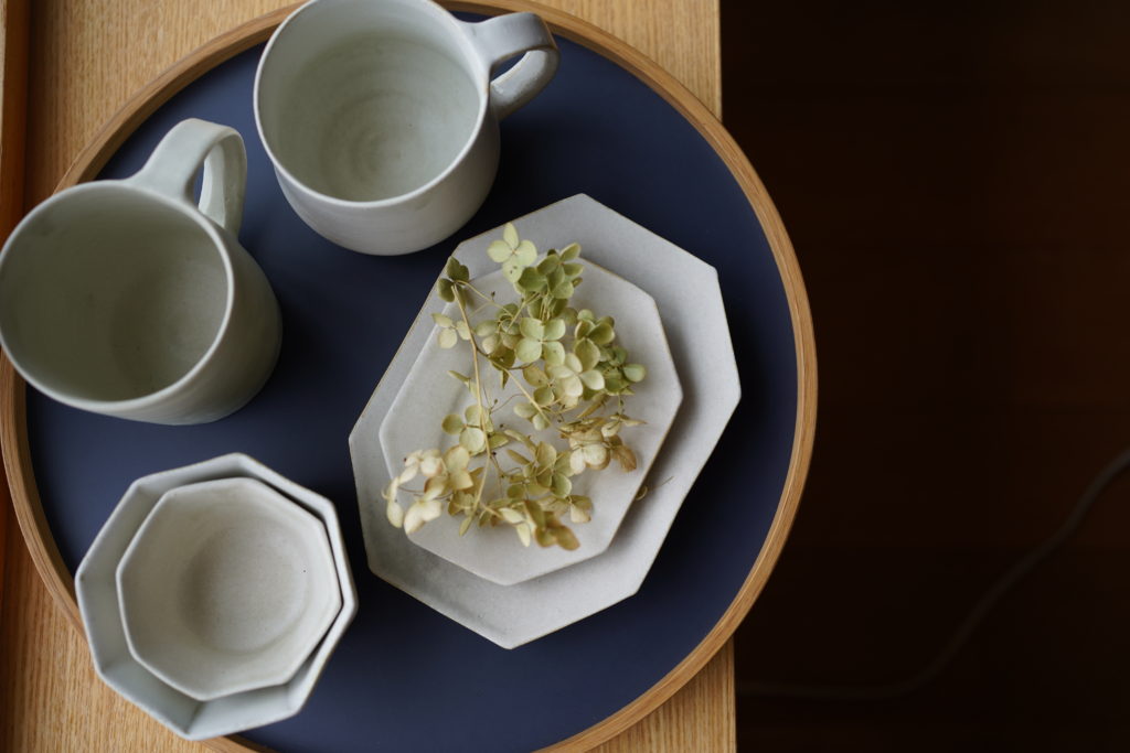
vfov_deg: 37.9
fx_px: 1099
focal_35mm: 35
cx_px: 565
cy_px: 376
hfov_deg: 54.4
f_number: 4
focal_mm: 35
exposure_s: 1/80
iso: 100
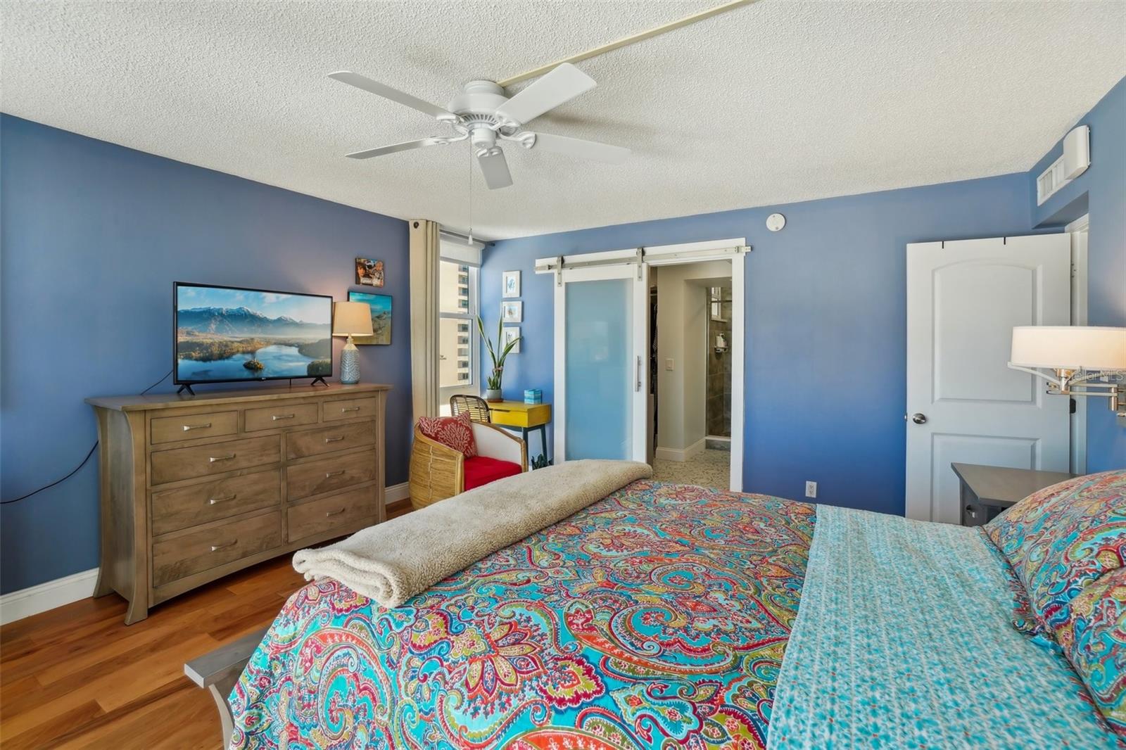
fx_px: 469
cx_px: 563
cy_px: 375
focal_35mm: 15
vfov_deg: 77.3
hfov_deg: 100.4
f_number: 8
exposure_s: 1/80
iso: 400
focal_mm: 10
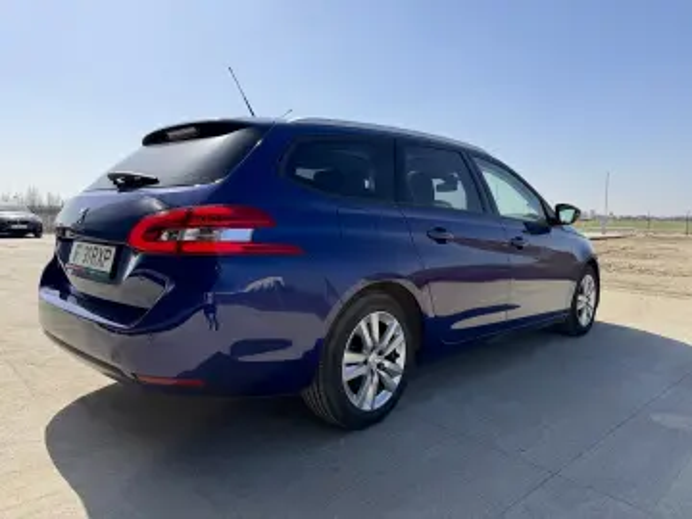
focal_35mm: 24
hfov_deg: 71.6
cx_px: 346
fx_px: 480
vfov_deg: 56.8
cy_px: 260
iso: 80
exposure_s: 1/4975
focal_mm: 6.76
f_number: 1.78
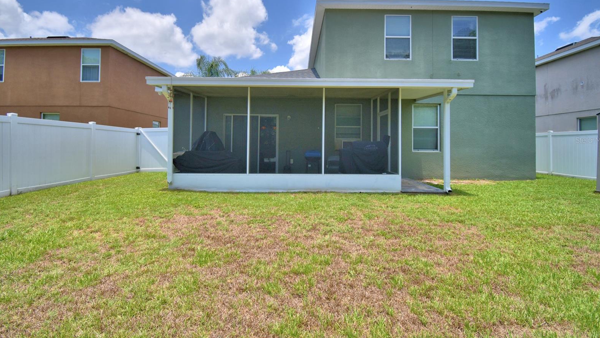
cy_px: 140
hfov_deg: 99.4
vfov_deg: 66.6
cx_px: 304
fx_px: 255
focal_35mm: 16
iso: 100
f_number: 4.5
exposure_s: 1/1000
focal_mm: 10
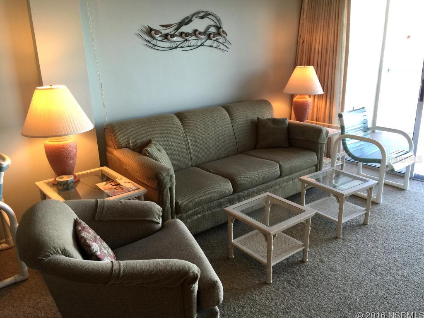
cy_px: 159
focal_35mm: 29
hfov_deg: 61.7
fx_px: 355
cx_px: 212
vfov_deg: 48.2
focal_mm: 4.15
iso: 32
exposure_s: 1/15
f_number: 2.2
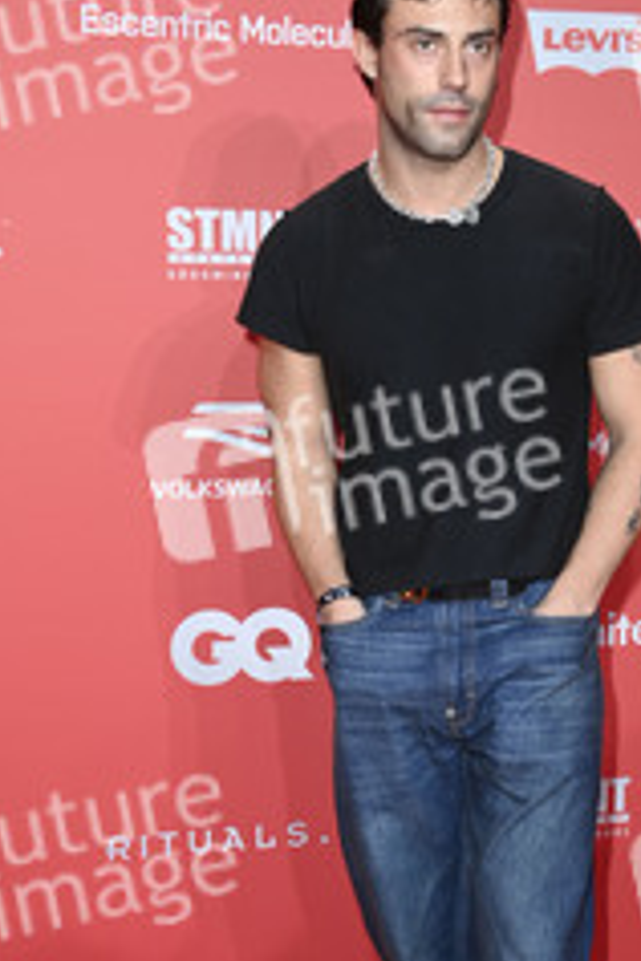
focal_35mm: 76
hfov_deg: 17.9
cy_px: 669
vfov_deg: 26.4
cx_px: 471
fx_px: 2030
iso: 800
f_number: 5
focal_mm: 45
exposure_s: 1/250
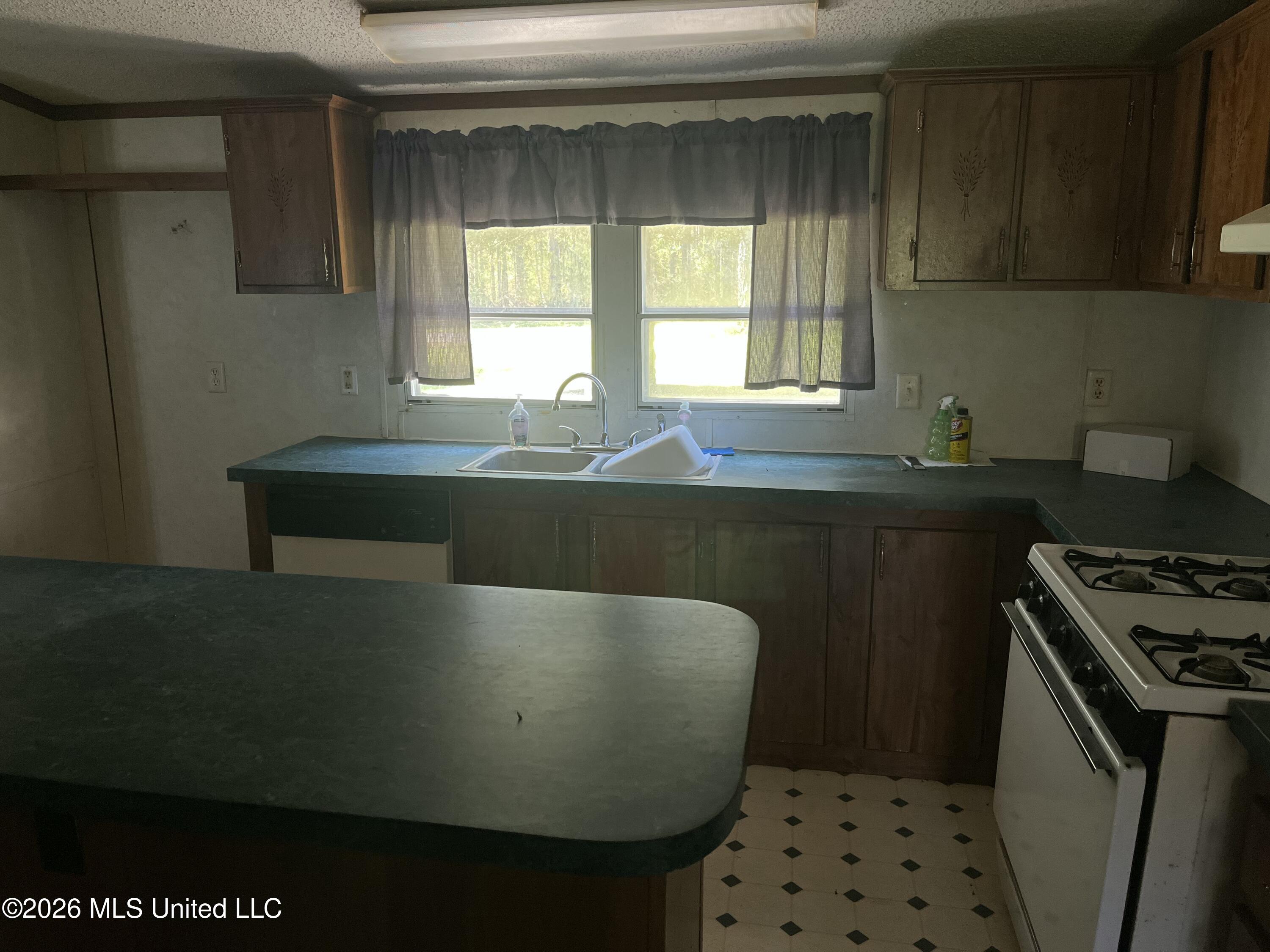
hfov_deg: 67.3
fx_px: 954
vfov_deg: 53.1
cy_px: 476
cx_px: 635
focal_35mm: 26
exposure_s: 1/103
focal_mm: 5.1
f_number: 1.6
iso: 125
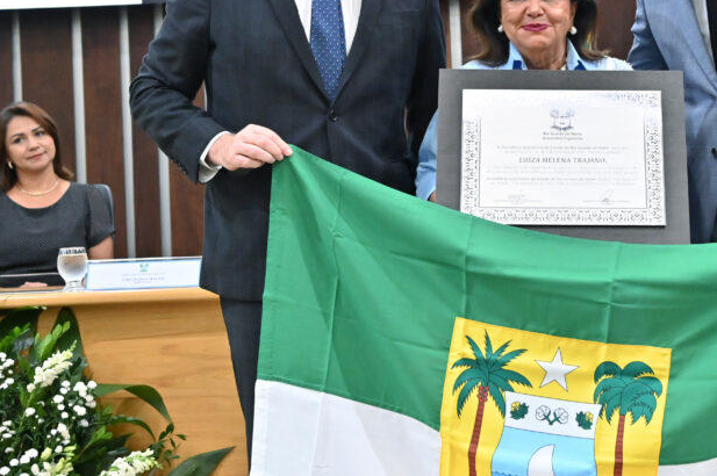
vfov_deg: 18.6
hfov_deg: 27.4
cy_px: 158
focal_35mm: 73
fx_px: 1452
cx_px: 531
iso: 5000
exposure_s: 1/250
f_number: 4
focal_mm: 44
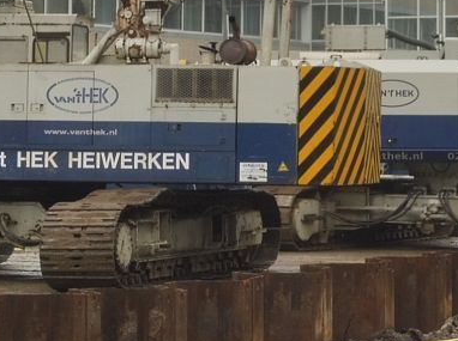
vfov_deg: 7.3
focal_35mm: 201
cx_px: 369
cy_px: -96
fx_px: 2654
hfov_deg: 9.8
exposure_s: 1/60
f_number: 5
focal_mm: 13.3
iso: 200
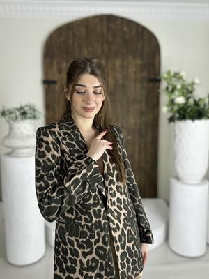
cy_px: 140
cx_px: 104
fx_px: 242
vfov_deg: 60.0
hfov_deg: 46.8
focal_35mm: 30
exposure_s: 1/100
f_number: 1.9
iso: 20
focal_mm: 2.69
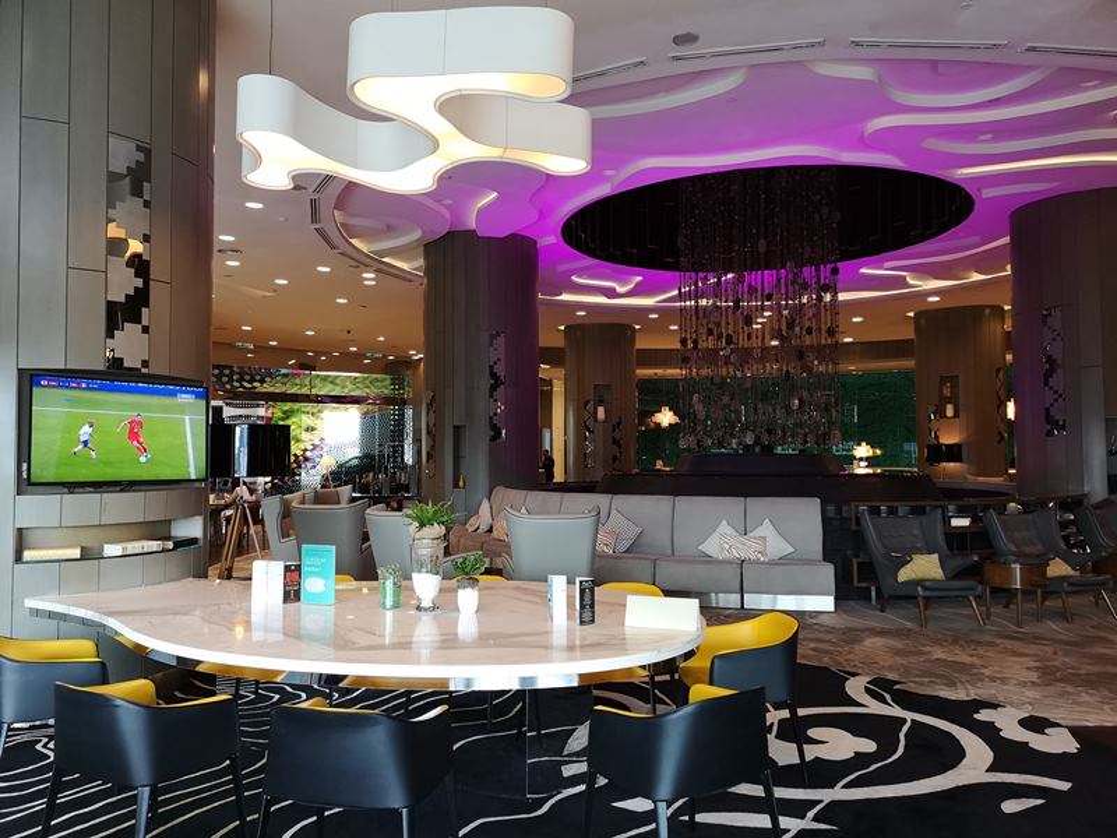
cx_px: 558
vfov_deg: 51.4
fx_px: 871
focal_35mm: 27
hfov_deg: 65.3
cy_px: 419
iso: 160
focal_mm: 3.95
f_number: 1.8
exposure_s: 1/50
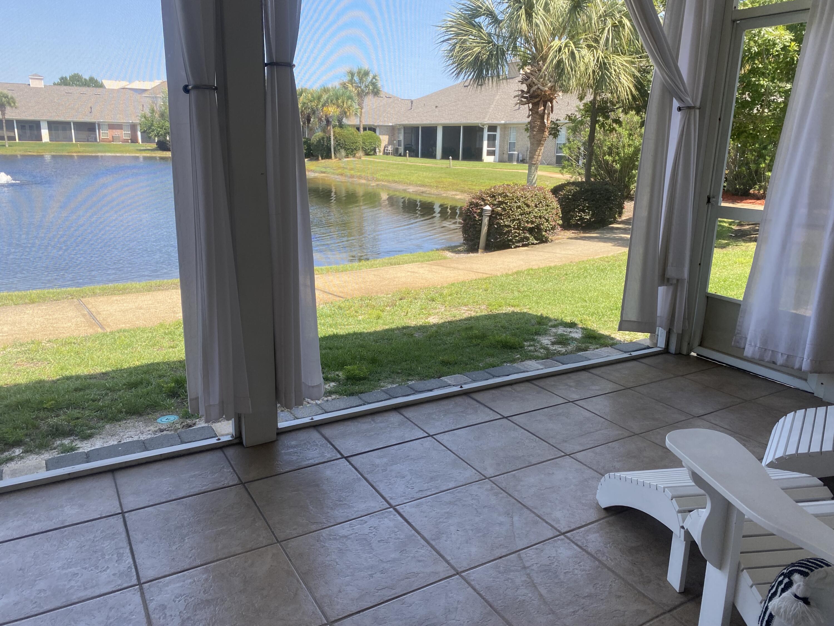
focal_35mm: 26
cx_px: 417
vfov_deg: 53.1
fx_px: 626
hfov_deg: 67.3
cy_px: 313
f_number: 1.8
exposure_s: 1/544
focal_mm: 4.25
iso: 32
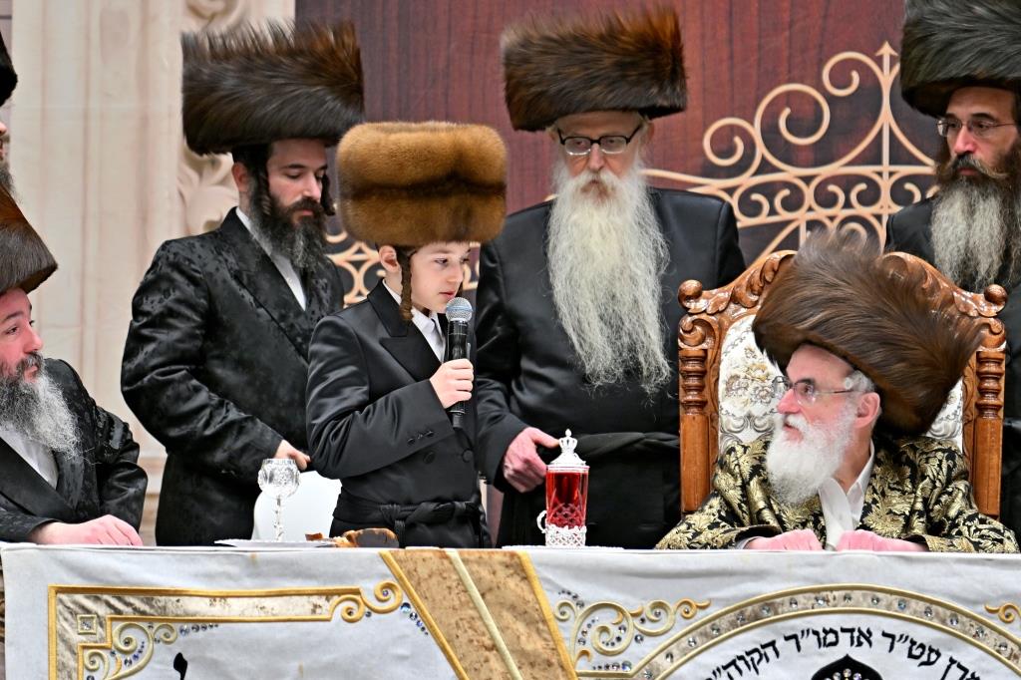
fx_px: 8505
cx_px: 510
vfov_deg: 4.6
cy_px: 340
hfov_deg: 6.9
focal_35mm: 300
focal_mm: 200
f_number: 2.8
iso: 250
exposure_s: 1/250
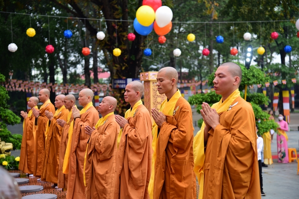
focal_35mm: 70
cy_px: 100
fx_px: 582
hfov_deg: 28.8
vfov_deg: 19.5
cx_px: 150
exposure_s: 1/100
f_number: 4
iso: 160
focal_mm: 70
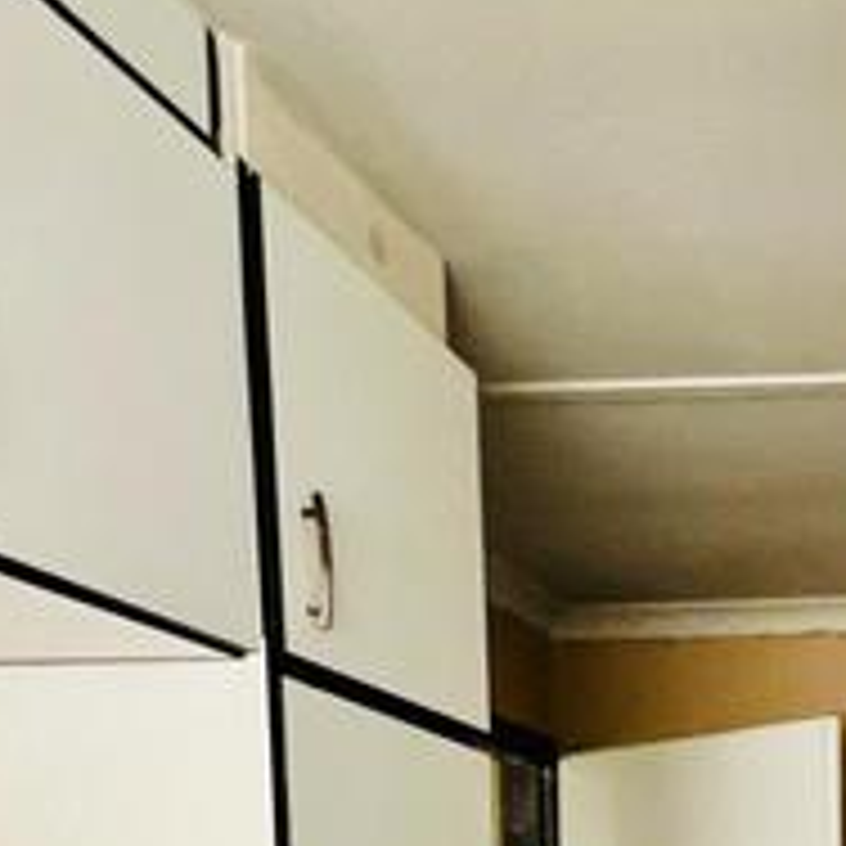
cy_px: 1179
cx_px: 981
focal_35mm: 49
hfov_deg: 30.2
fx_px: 1355
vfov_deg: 27.2
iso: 320
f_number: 1.8
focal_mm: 1.57
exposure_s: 1/60
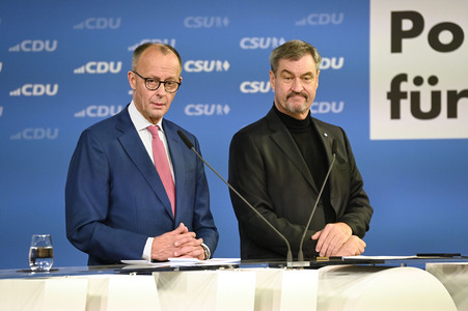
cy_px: 156
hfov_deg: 10.3
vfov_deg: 6.9
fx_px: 2598
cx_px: 234
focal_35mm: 200
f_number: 4
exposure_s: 1/800
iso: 5000
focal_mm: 200
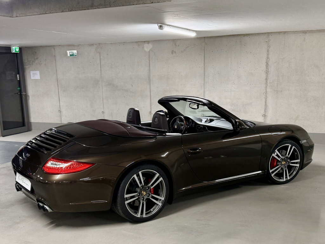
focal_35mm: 24
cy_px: 122
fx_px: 225
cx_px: 162
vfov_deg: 56.8
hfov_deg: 71.6
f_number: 1.78
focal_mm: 6.76
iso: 160
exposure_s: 1/50
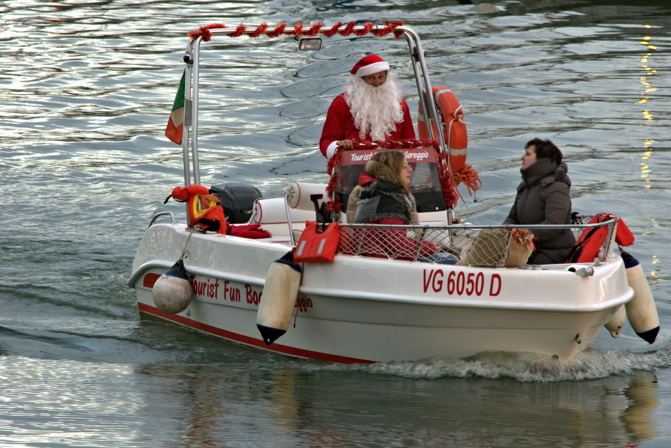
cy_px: 225
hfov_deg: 6.4
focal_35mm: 320
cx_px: 337
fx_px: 5968
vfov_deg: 4.3
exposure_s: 1/50
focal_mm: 210
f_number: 9
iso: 400
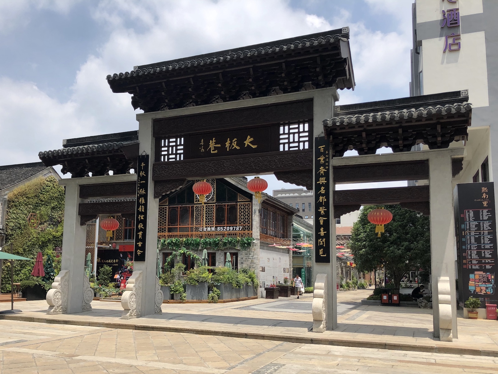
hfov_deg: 63.4
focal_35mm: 28
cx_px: 249
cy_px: 187
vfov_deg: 49.7
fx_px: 403
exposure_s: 1/2000
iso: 20
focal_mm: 3.99
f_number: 1.8
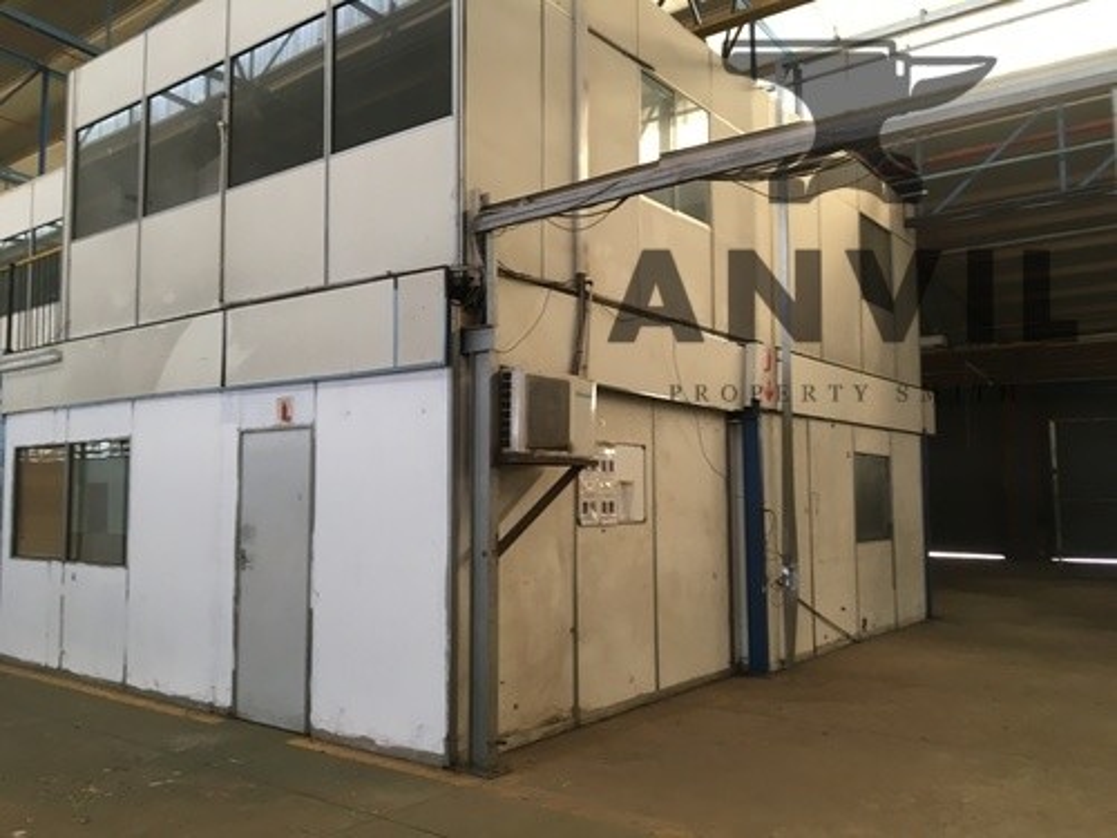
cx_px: 558
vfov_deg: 48.2
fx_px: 936
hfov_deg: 61.7
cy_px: 419
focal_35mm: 29
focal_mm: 4.15
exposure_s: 1/33
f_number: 2.2
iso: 100
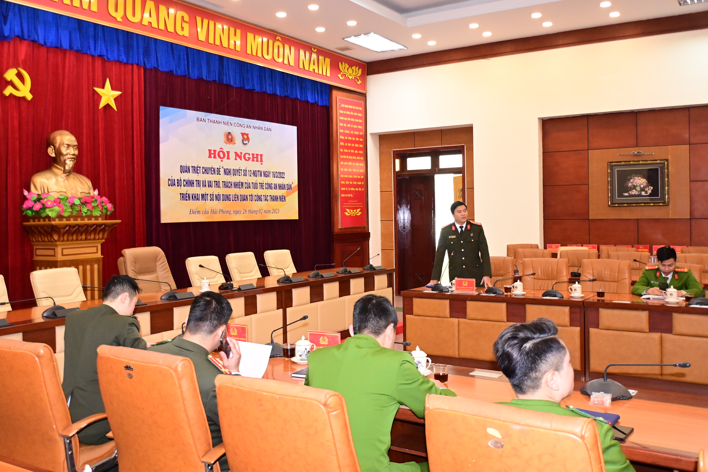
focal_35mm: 34
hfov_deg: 55.8
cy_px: 236
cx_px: 354
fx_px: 669
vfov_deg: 38.9
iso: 2500
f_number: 4
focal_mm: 23
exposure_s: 1/200
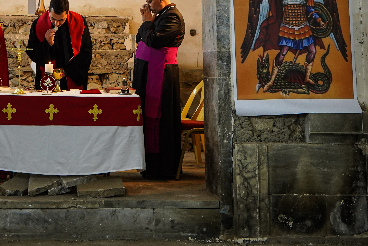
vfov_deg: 17.8
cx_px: 55
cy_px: -27
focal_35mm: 74
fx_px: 756
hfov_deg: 26.6
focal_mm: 31
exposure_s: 1/250
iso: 2000
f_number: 4
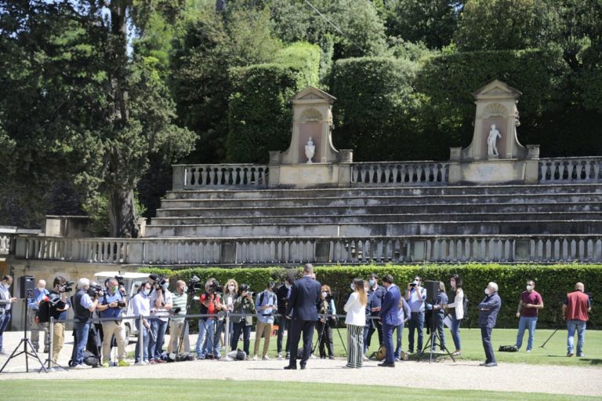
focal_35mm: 98
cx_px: 301
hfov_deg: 20.8
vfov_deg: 13.9
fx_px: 1638
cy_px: 200
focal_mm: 98
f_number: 5.6
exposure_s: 1/320
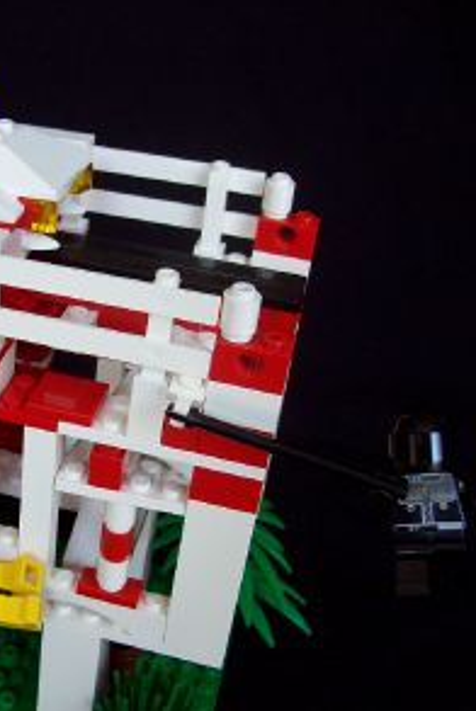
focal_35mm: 51
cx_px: -7
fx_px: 1009
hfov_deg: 25.2
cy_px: 351
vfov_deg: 38.8
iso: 80
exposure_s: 1/33
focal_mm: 6
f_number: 2.7
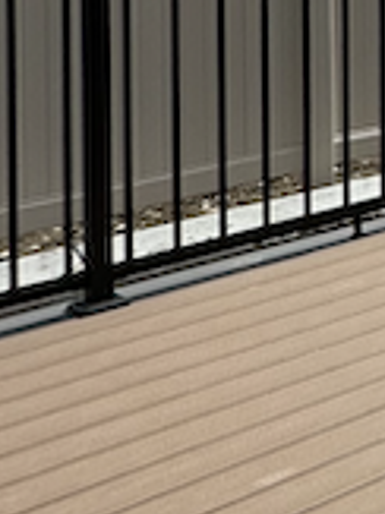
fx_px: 1277
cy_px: -158
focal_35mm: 86
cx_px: 1032
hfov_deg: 12.1
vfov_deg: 20.7
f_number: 2.2
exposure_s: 1/5291
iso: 50
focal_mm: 2.22
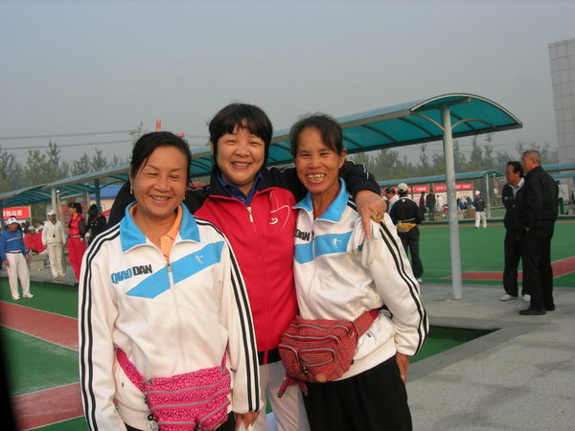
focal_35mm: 38
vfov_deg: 37.7
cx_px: 288
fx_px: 631
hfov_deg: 49.0
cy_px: 216
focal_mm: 7.8
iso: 64
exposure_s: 1/306
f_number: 4.8
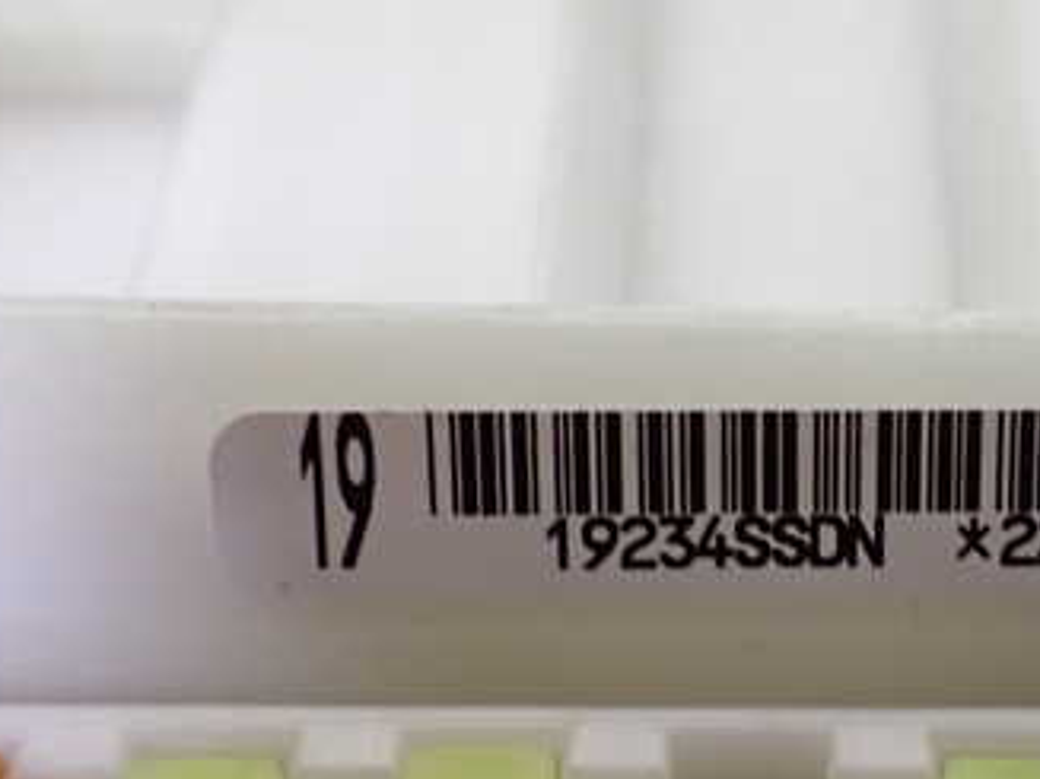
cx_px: 856
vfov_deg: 26.4
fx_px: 1652
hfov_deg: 33.8
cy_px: 534
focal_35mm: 55
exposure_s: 1/80
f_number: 2.3
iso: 800
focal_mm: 5.4
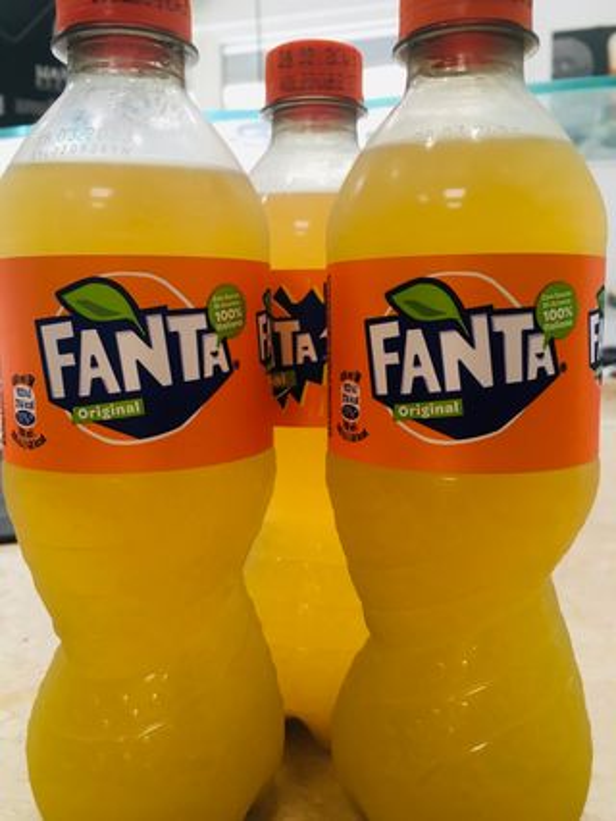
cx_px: 308
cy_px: 410
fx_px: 687
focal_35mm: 29
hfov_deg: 48.3
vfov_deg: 61.6
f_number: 2.2
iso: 25
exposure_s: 1/33
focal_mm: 4.15
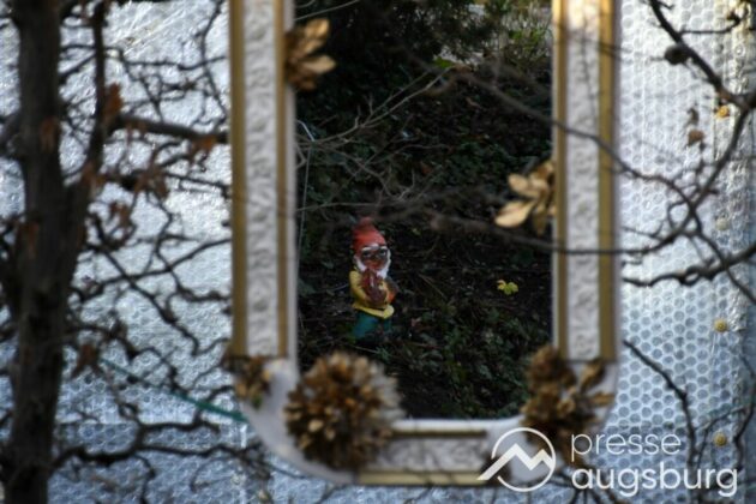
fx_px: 6614
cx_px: 378
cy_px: 252
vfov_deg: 4.4
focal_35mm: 315
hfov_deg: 6.5
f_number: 6
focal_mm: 210
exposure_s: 1/250
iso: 1000
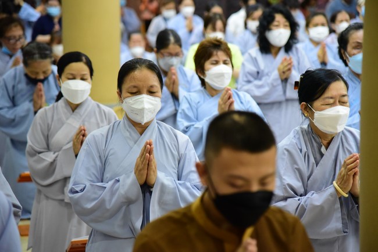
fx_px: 1260
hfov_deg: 17.1
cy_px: 126
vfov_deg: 11.4
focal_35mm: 120
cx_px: 189
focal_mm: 120
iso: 6400
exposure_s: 1/100
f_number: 4
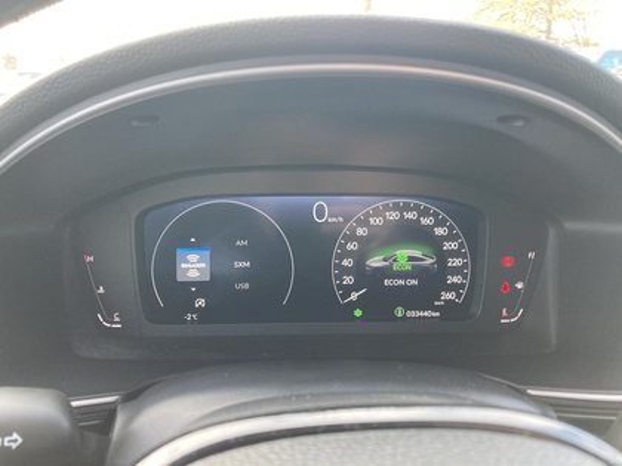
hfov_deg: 63.4
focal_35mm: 28
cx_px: 311
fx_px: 503
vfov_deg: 49.7
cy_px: 233
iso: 80
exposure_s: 1/82
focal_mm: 3.99
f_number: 1.8
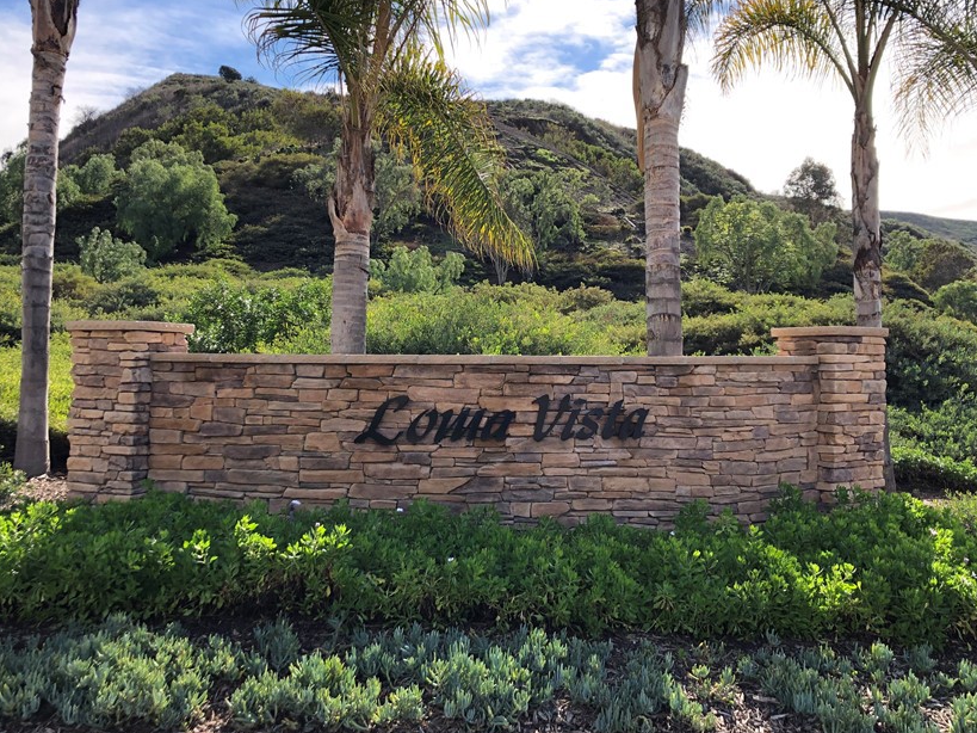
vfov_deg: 40.5
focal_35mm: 35
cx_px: 489
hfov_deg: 52.6
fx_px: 988
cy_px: 302
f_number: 1.8
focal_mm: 3.99
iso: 20
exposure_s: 1/906
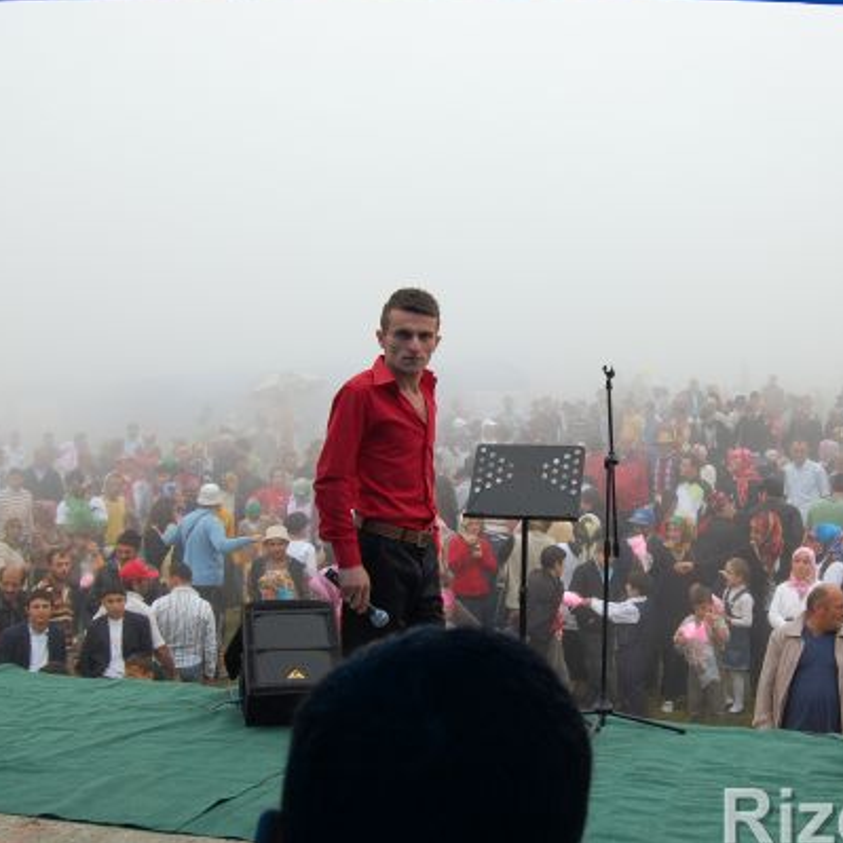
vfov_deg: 34.7
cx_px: 598
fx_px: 1350
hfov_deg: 34.2
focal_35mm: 49
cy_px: 417
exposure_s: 1/200
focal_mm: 24
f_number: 7.1
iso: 200
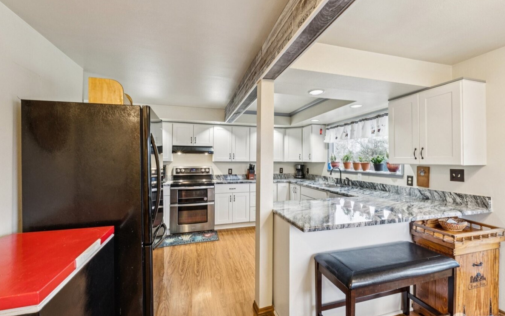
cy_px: 156
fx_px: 220
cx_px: 263
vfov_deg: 71.2
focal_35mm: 16
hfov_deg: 97.8
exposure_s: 1/2
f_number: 9
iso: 250
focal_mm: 10
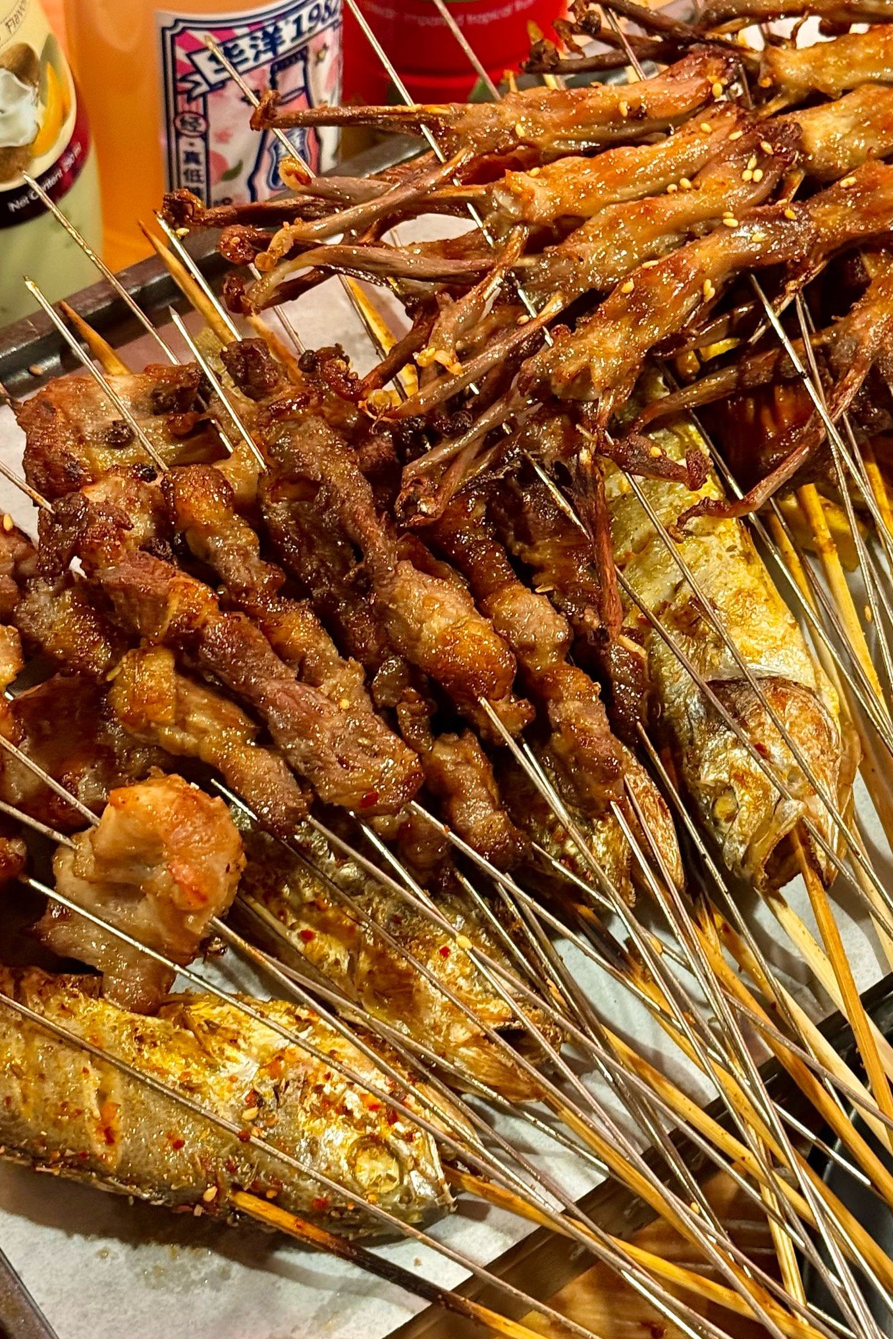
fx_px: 2493
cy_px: 590
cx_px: 583
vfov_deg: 30.1
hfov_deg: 20.3
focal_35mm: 67
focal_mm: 6.86
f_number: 1.78
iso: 500
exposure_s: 1/33
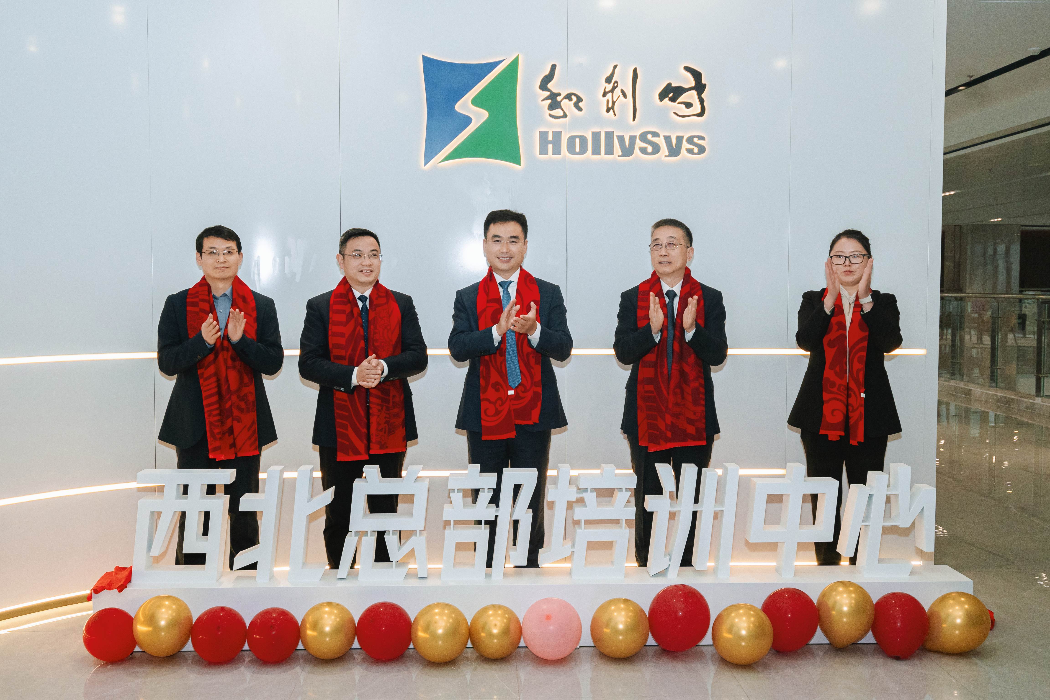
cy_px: 350
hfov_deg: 53.1
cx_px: 525
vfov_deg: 36.9
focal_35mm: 36
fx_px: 1050
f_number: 4.5
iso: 1000
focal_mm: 24
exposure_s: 1/250
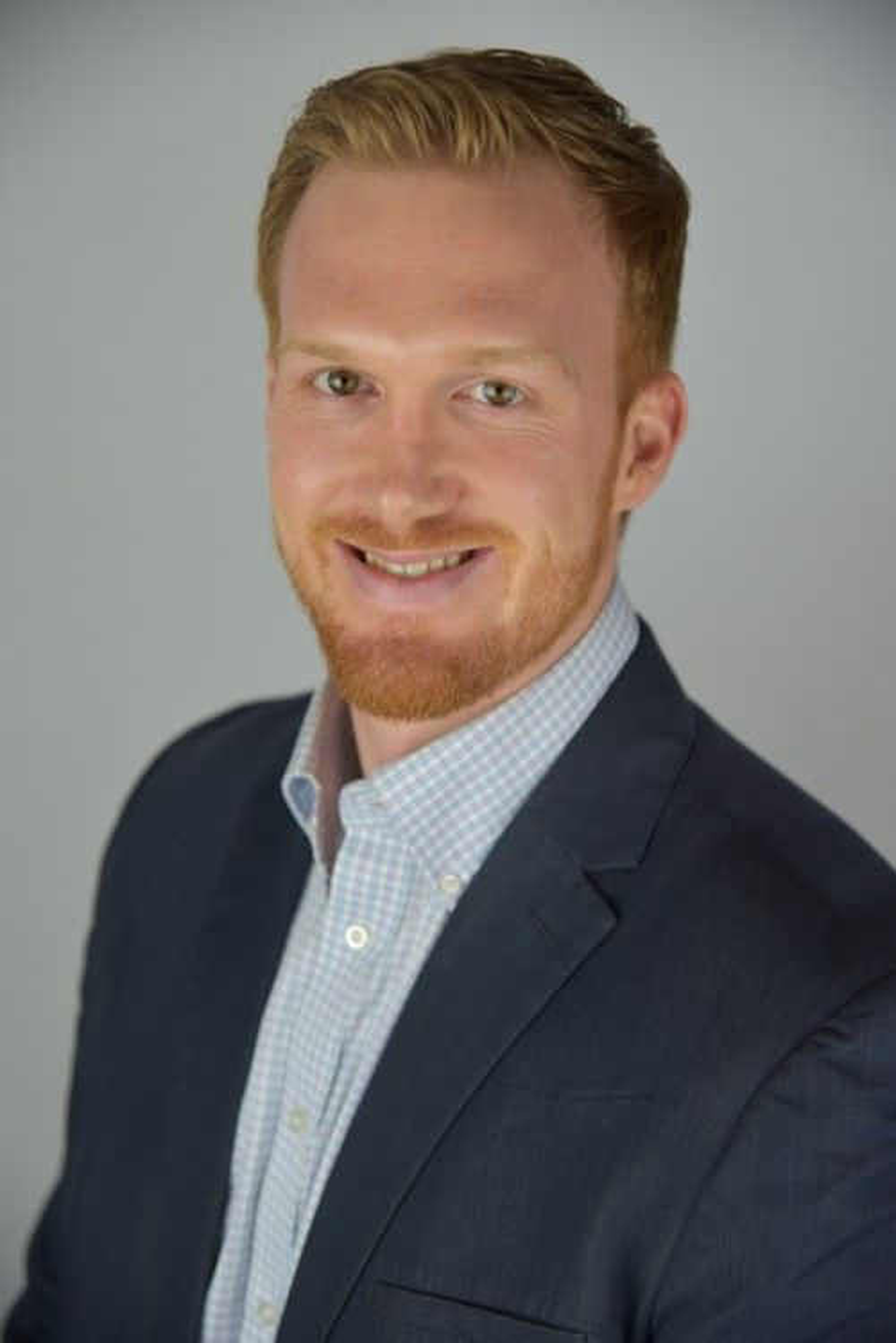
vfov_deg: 30.9
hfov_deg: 20.9
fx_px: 2424
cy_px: 672
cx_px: 448
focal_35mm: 65
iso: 500
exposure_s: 1/250
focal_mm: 65
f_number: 4
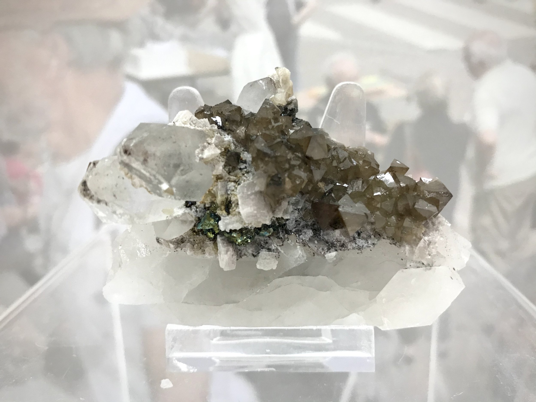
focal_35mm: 28
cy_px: 201
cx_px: 268
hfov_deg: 63.4
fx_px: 434
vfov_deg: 49.7
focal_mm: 3.99
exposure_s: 1/33
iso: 40
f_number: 1.8
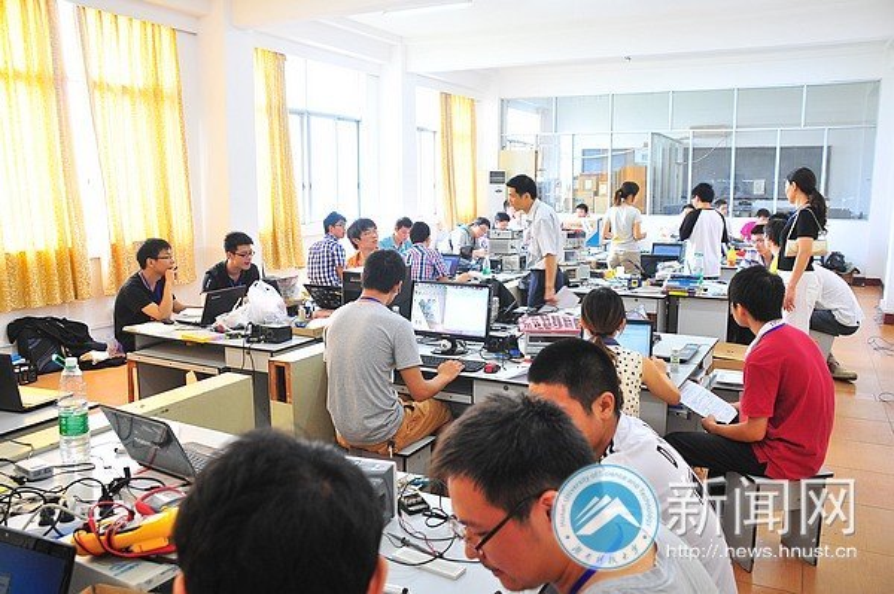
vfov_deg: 43.5
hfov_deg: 62.0
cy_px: 297
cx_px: 447
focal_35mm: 30
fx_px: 744
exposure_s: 1/30
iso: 500
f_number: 4
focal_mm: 20
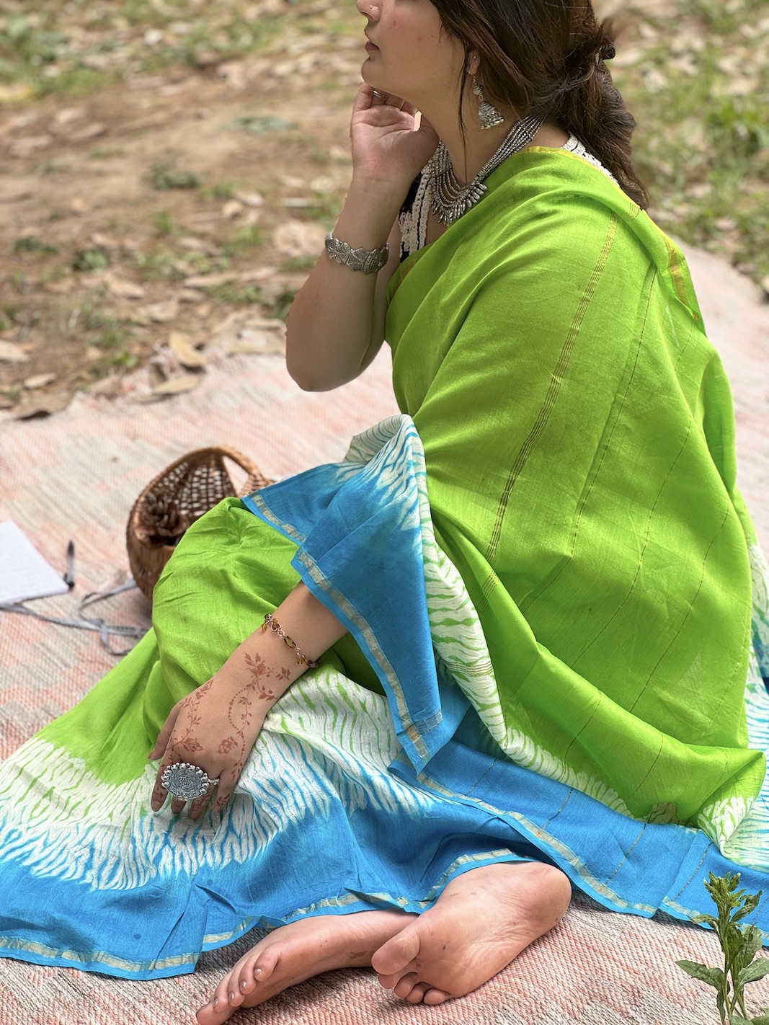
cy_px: 512
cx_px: 384
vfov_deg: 25.3
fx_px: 2280
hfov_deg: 19.1
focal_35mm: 77
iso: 40
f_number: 2.8
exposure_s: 1/99
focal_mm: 9
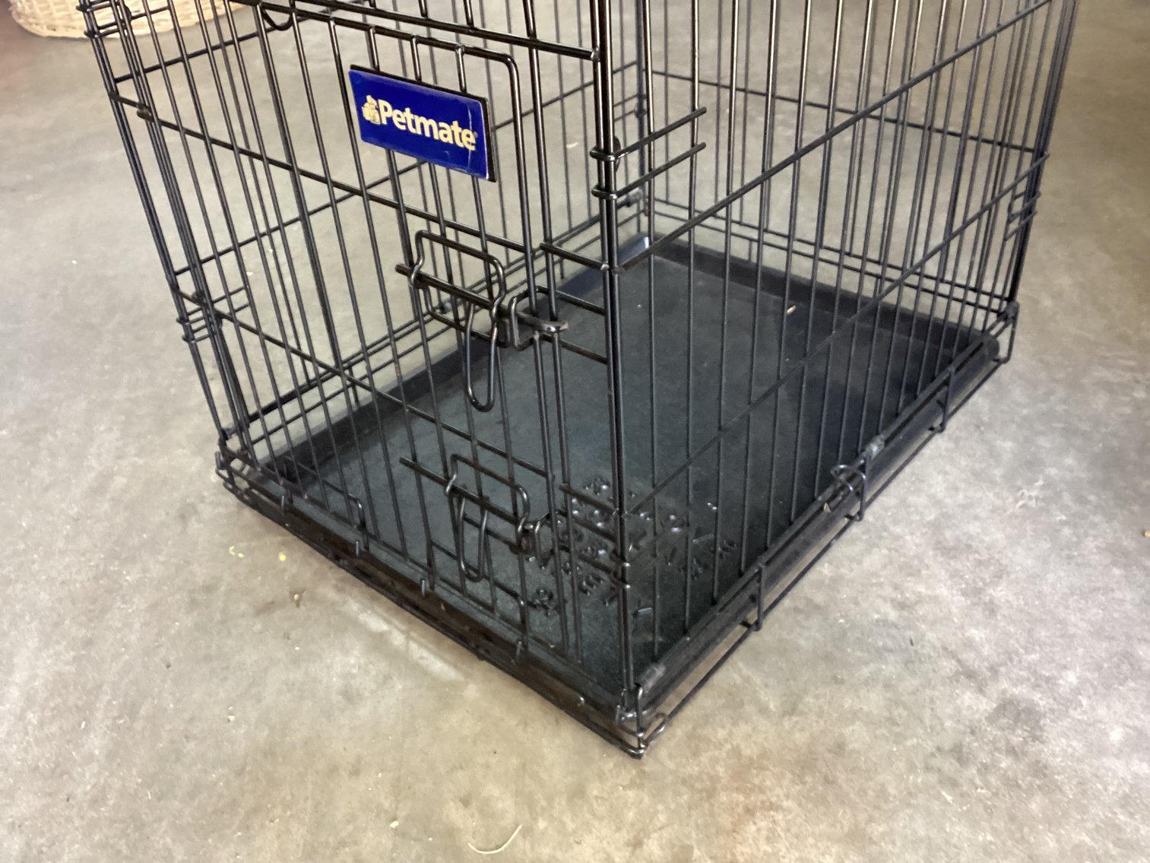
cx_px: 575
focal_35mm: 31
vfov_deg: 45.4
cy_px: 432
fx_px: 1030
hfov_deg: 58.3
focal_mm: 3.3
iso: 320
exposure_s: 1/50
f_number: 2.4
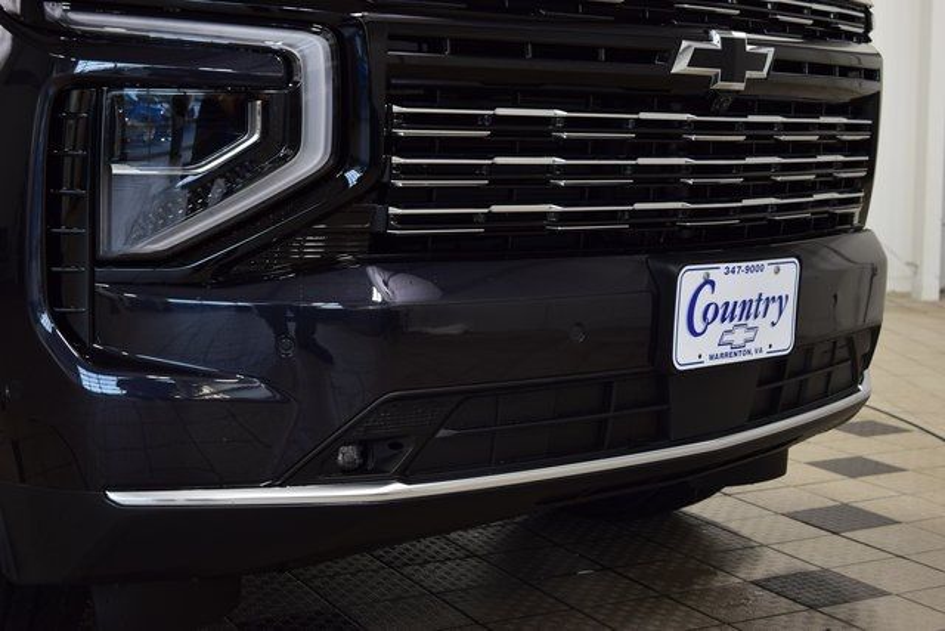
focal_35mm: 57
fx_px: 1496
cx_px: 472
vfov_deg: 23.8
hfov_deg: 35.0
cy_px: 316
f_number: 6.3
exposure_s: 1/20
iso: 400
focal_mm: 38
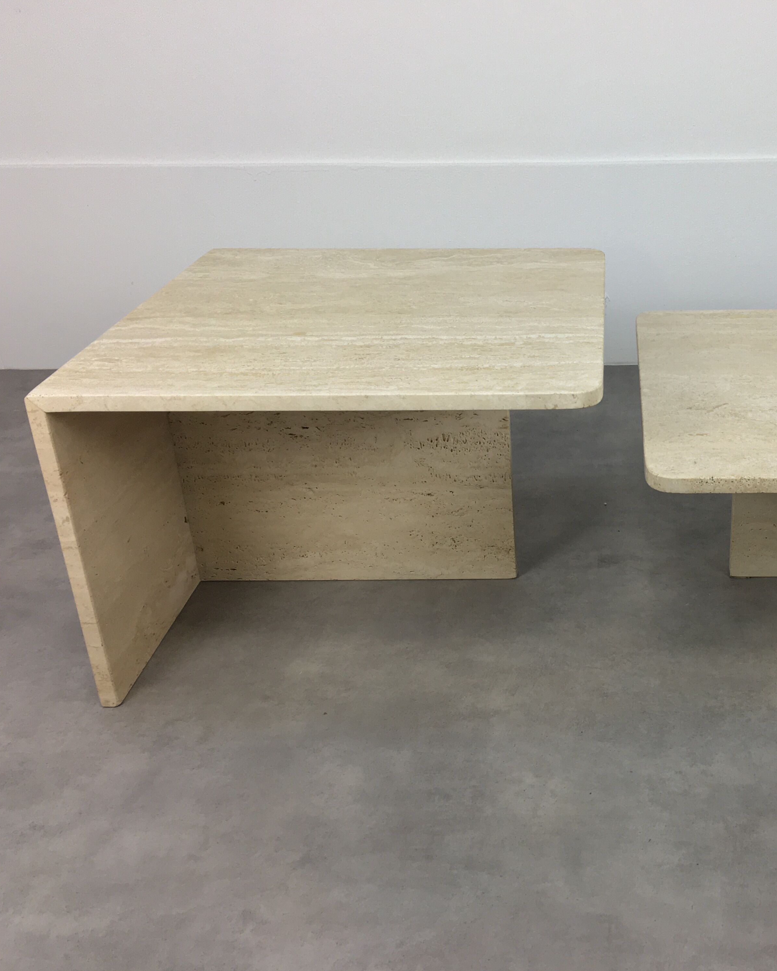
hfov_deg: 37.8
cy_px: 486
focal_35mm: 38
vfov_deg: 47.9
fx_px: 1092
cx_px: 617
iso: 40
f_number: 2.2
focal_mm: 4.15
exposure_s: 1/33
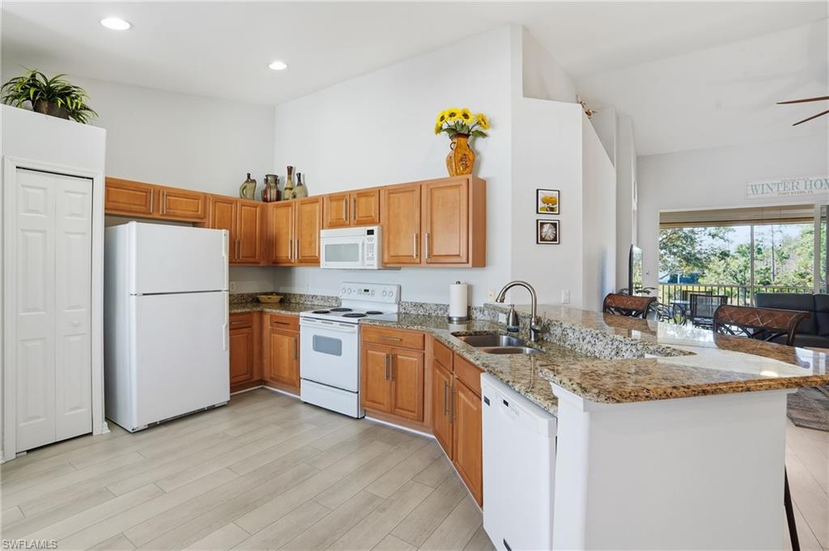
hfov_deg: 96.8
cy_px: 276
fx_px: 368
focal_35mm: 16
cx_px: 414
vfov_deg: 73.7
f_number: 9
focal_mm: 16
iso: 400
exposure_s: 1/50
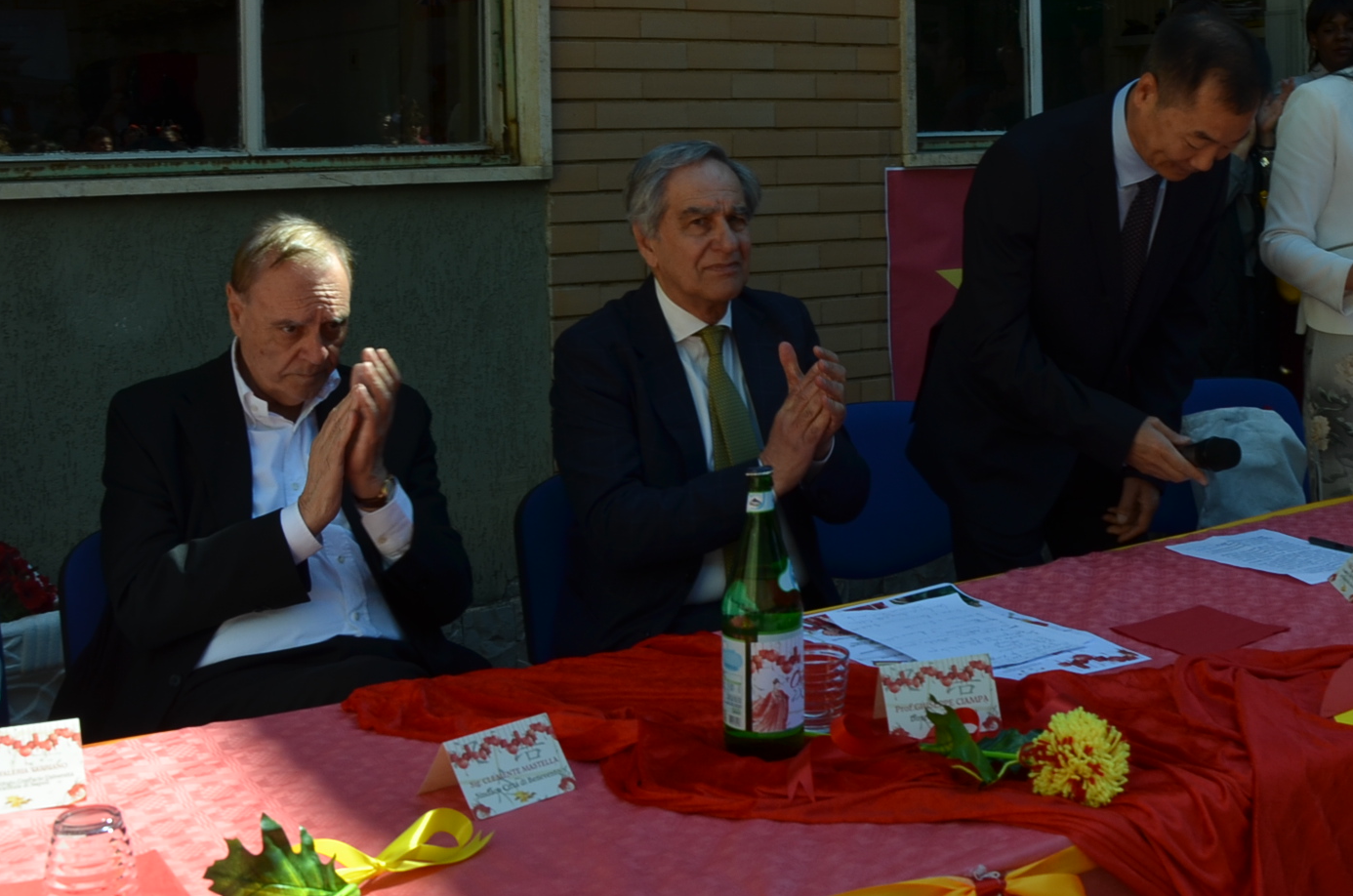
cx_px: 913
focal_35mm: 48
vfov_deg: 27.1
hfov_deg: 40.6
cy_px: 121
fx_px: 1800
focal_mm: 18
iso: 200
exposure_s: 1/250
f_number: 8
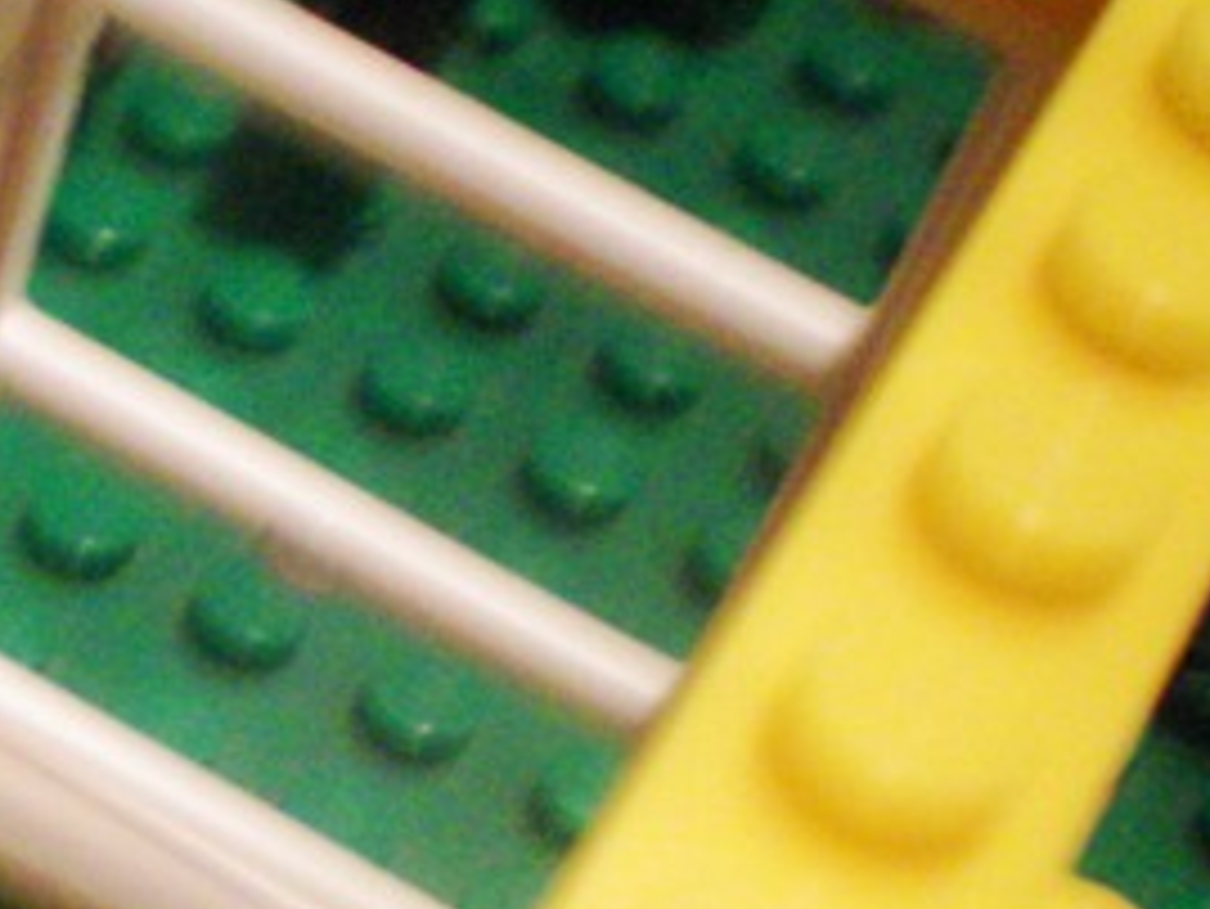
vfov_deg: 12.7
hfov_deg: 16.2
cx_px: -477
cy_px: 1174
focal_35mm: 113
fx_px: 3952
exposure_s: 1/13
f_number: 3.1
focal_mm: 6.3
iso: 400
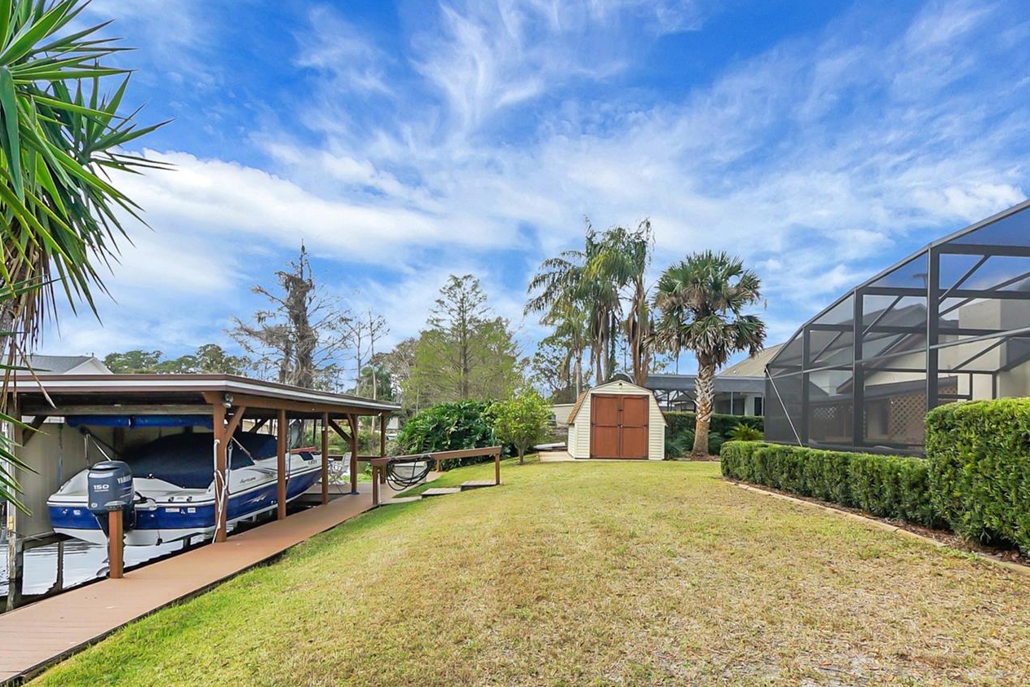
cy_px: 412
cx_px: 612
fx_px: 544
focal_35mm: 19
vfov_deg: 64.0
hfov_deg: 86.0
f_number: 7.1
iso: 160
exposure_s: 1/500
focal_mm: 10
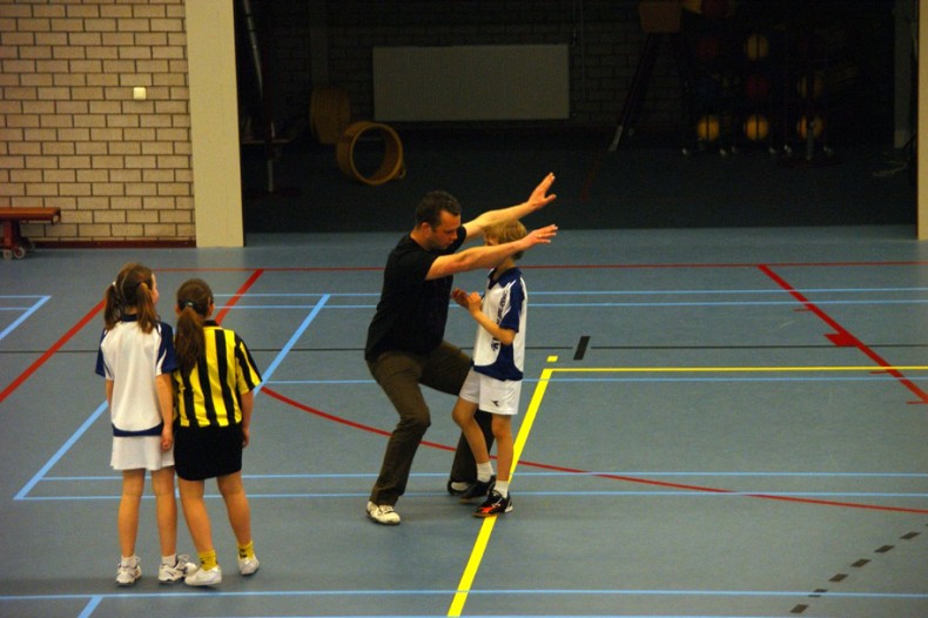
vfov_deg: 8.3
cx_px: 464
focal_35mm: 165
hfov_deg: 12.5
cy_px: 309
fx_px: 4251
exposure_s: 1/100
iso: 800
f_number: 5.6
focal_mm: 110
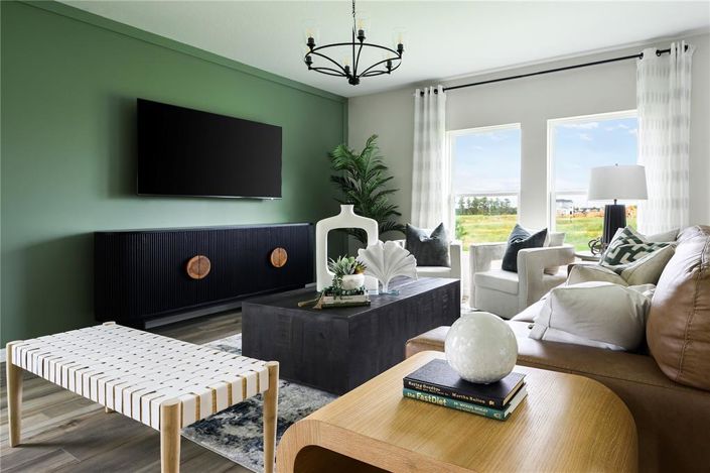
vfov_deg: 68.8
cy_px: 236
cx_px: 355
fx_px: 345
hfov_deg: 91.7
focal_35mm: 18
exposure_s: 1/6
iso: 125
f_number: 8
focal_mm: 17.5
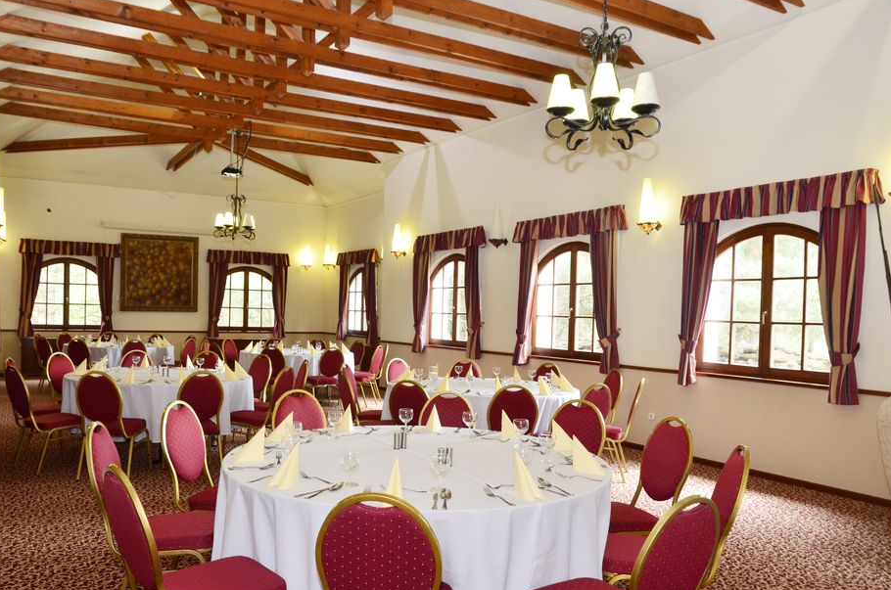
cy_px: 322
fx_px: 667
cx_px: 399
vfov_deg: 47.7
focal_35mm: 27
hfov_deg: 67.3
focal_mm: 16
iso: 800
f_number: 6.3
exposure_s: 1/30
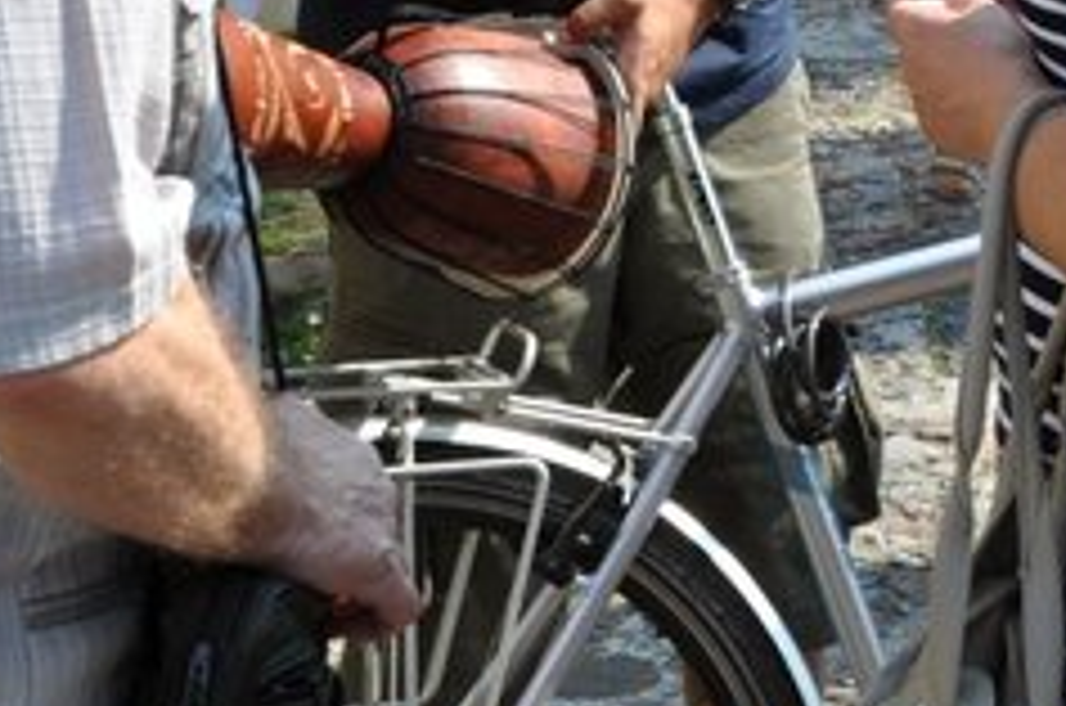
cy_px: -202
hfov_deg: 17.0
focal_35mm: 119
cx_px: 859
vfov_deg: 11.2
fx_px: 3528
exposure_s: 1/80
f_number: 18
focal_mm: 29
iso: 250
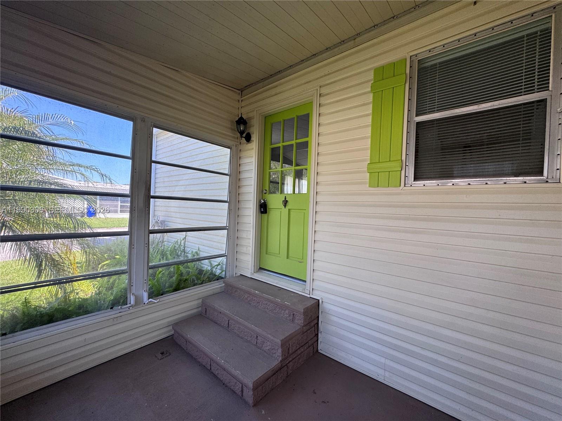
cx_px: 281
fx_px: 227
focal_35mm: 14
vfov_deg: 85.7
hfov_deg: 102.1
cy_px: 210
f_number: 2.2
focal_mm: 2.22
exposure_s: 1/99
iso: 64
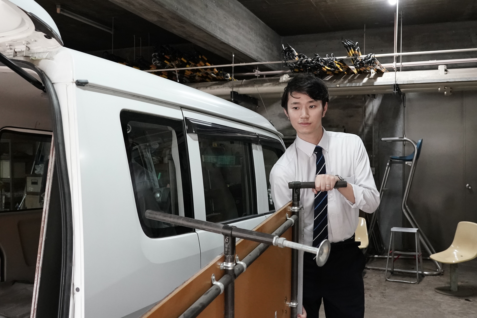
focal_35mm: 36
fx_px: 477
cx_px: 238
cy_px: 159
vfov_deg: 36.9
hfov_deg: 53.1
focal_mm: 24
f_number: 4.5
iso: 6400
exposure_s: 1/80
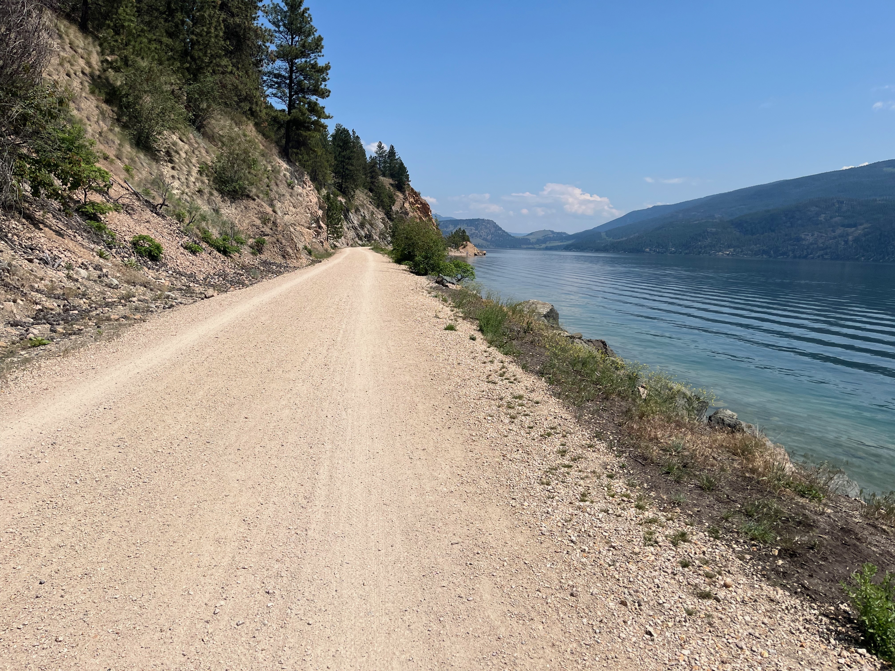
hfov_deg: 67.3
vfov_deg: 53.1
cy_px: 336
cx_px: 448
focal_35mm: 26
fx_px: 672
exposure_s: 1/6897
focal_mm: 5.1
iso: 50
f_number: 1.6
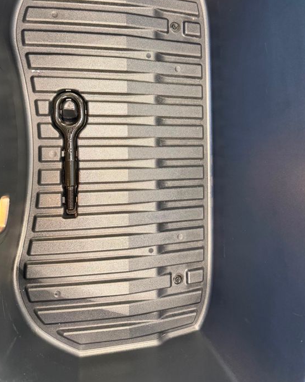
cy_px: 151
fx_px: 327
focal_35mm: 29
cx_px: 153
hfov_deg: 50.0
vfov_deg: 59.9
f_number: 1.78
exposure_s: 1/60
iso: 800
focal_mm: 6.76
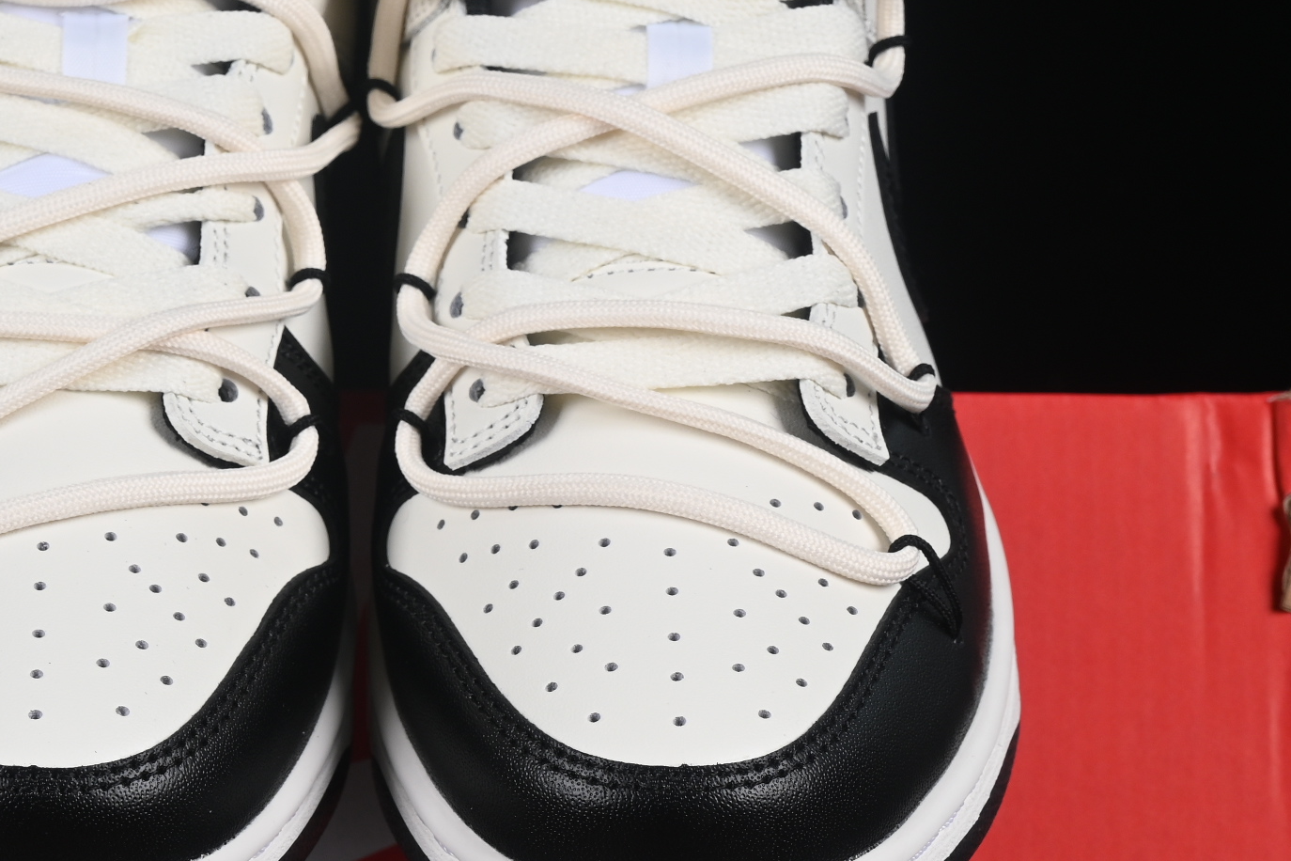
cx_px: 338
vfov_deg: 9.0
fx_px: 5450
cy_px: 449
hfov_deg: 13.5
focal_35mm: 152
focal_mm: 50
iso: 160
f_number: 8
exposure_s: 1/80
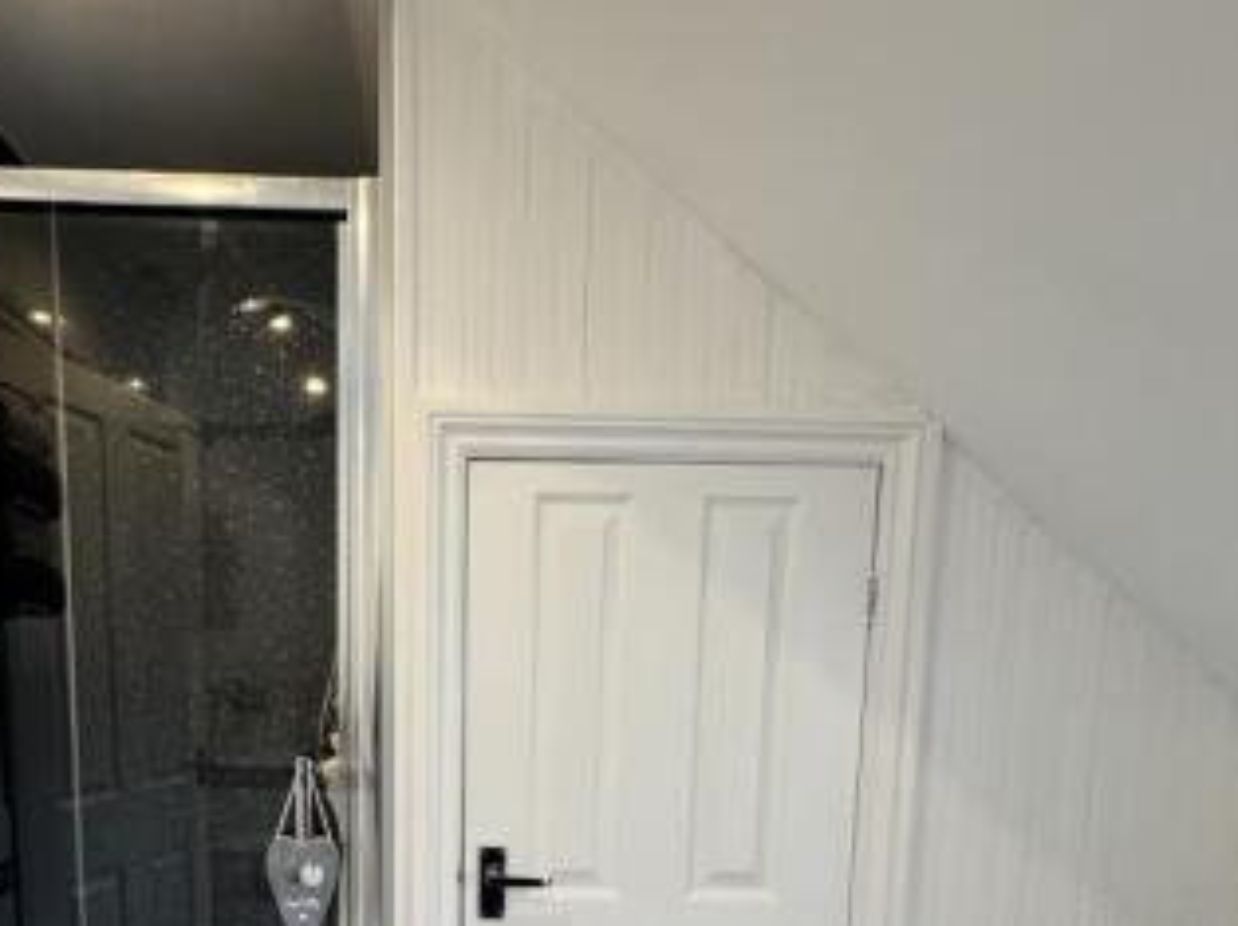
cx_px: 459
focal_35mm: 26
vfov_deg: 49.3
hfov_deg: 66.3
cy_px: 766
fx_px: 929
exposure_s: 1/100
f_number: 2.2
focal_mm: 2.22
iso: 250
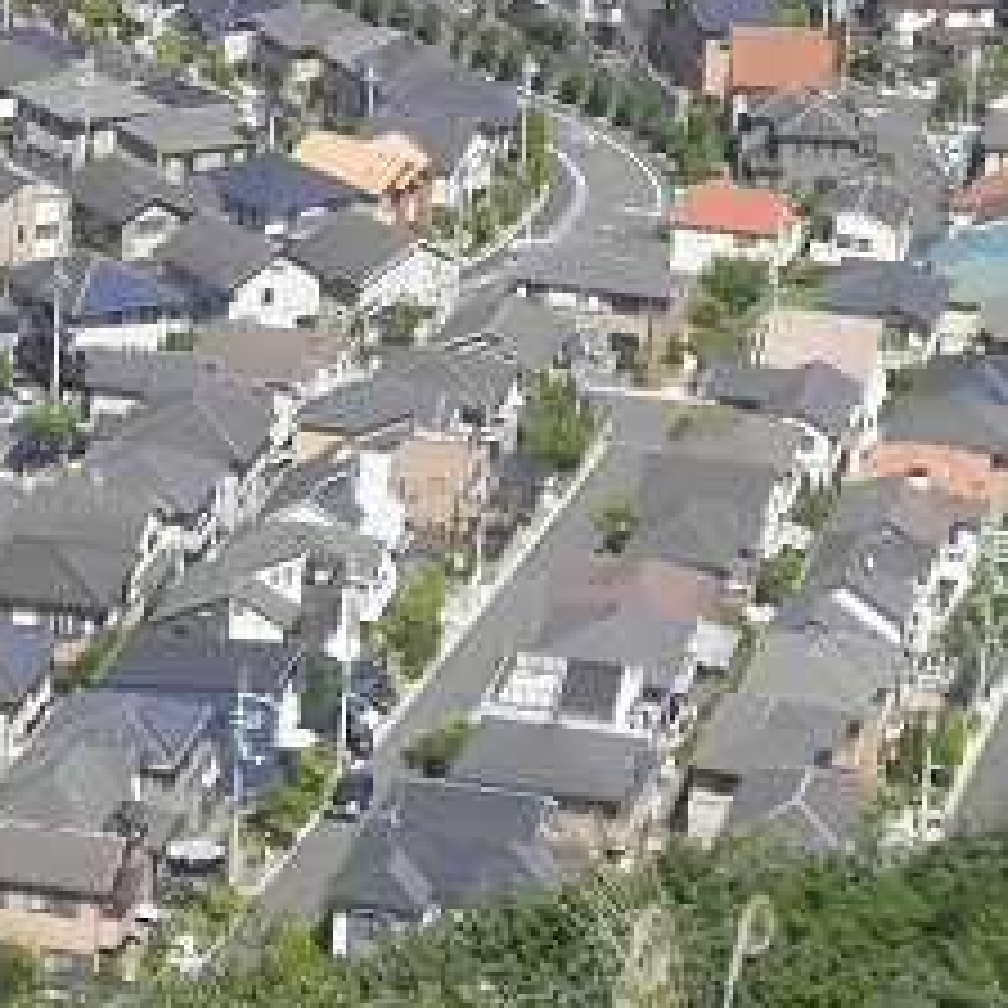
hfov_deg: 8.5
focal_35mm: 205
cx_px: 374
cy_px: 315
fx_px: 6754
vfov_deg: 8.5
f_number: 5.3
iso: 64
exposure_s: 1/250
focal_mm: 11.7
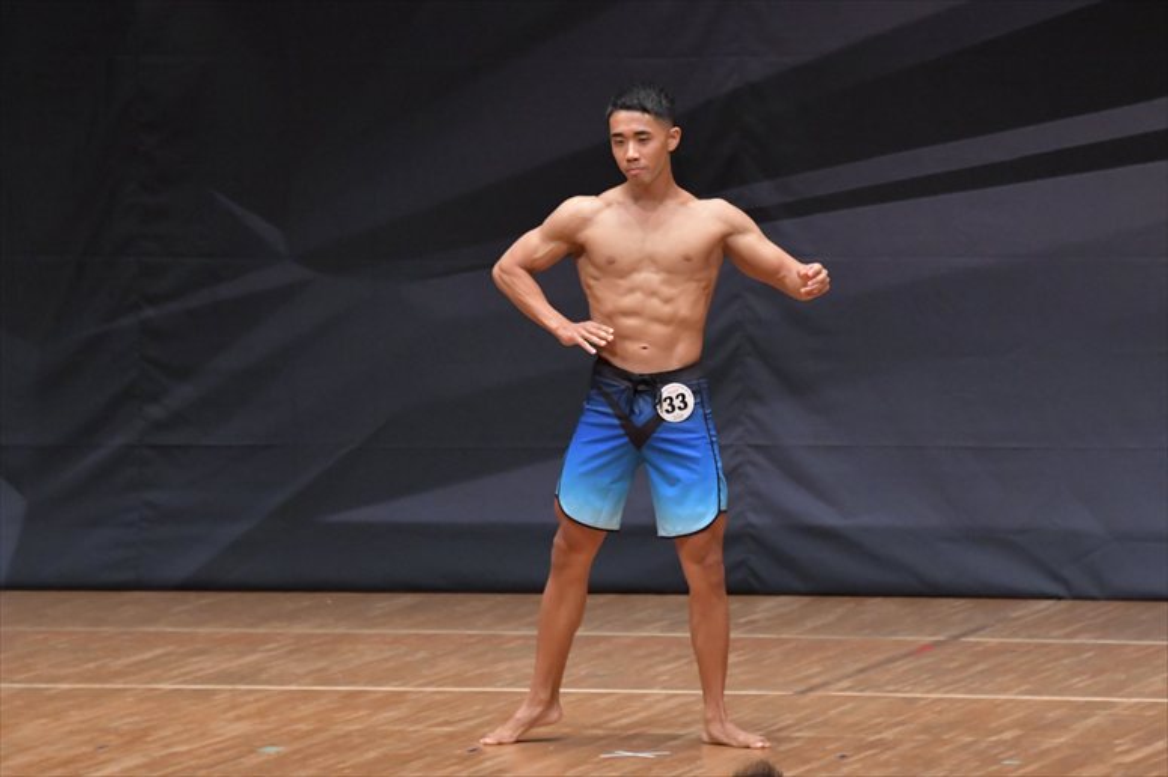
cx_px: 584
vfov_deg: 4.8
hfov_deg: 7.2
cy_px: 388
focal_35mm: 285
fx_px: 9242
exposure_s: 1/400
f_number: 5.6
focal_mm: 190
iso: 6400
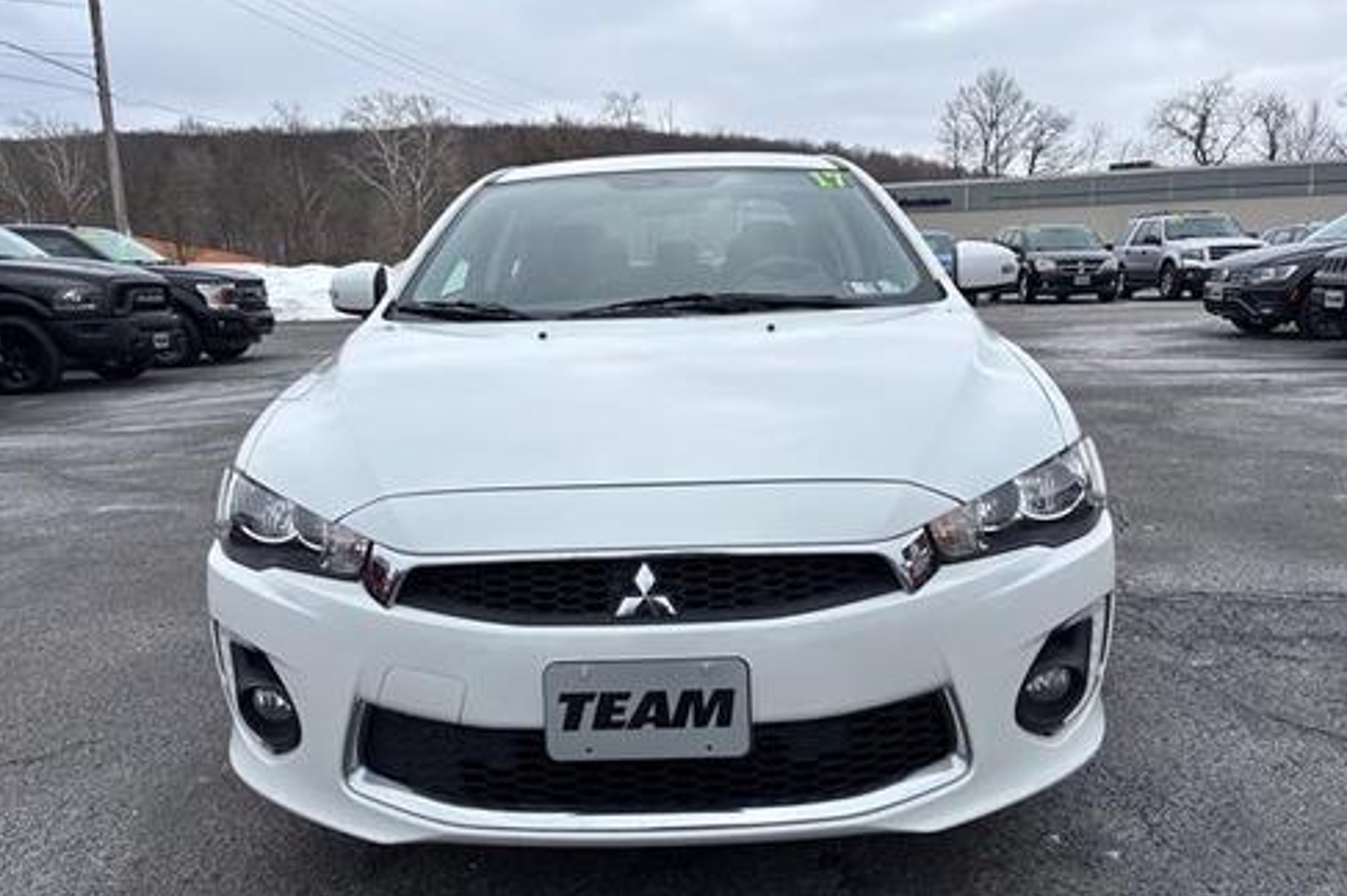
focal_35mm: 28
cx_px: 675
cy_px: 489
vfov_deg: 46.3
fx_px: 1047
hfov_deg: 65.5
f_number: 1.6
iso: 50
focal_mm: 5.96
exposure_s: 1/2024
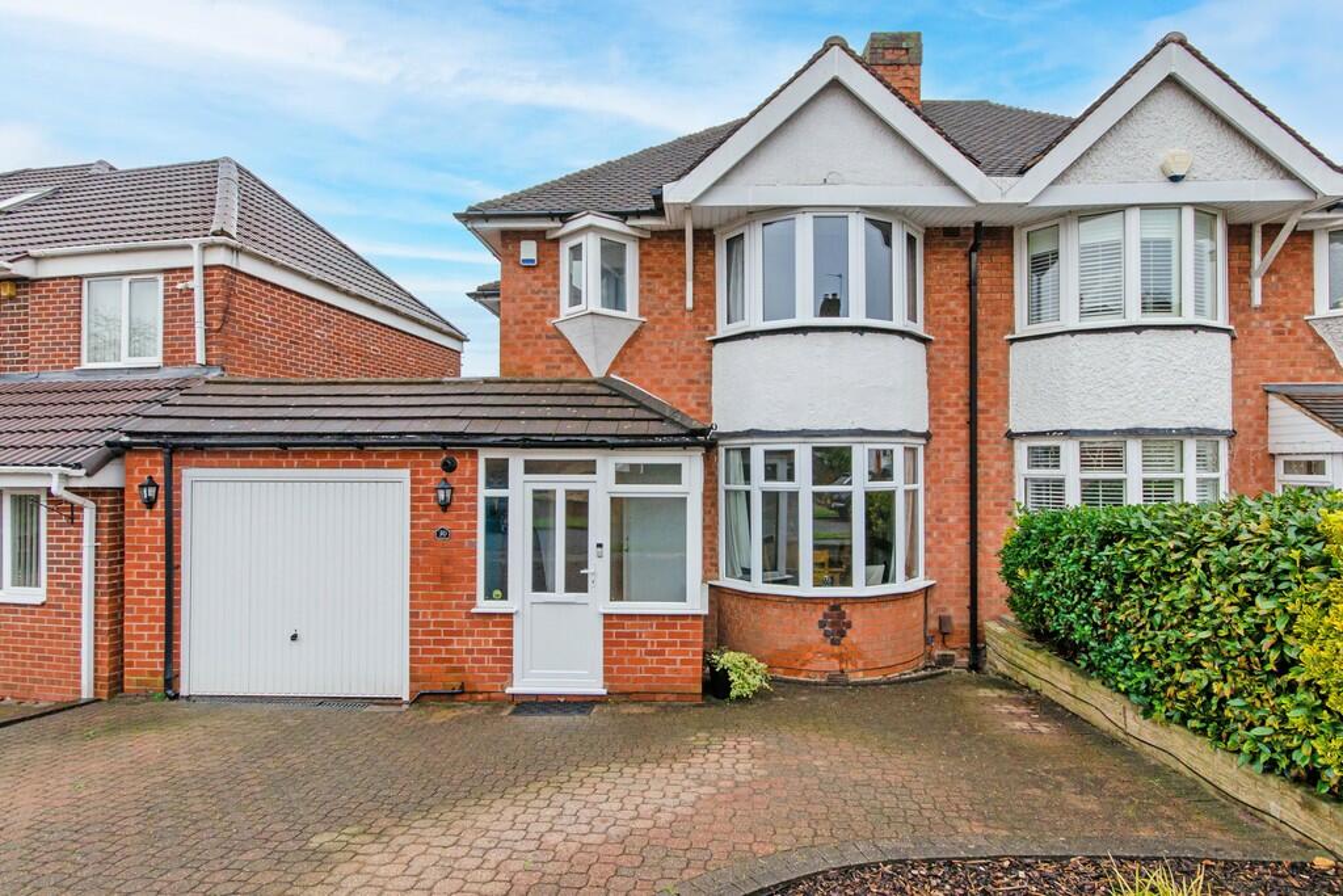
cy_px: 448
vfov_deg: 77.3
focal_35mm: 15
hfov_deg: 100.4
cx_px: 672
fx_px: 560
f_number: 10
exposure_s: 1/200
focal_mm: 10
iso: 400
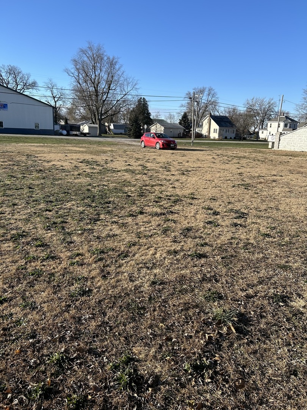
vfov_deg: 67.3
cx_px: 154
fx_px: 307
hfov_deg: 53.1
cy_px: 205
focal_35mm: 26
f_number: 1.5
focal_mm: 5.7
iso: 50
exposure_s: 1/2252
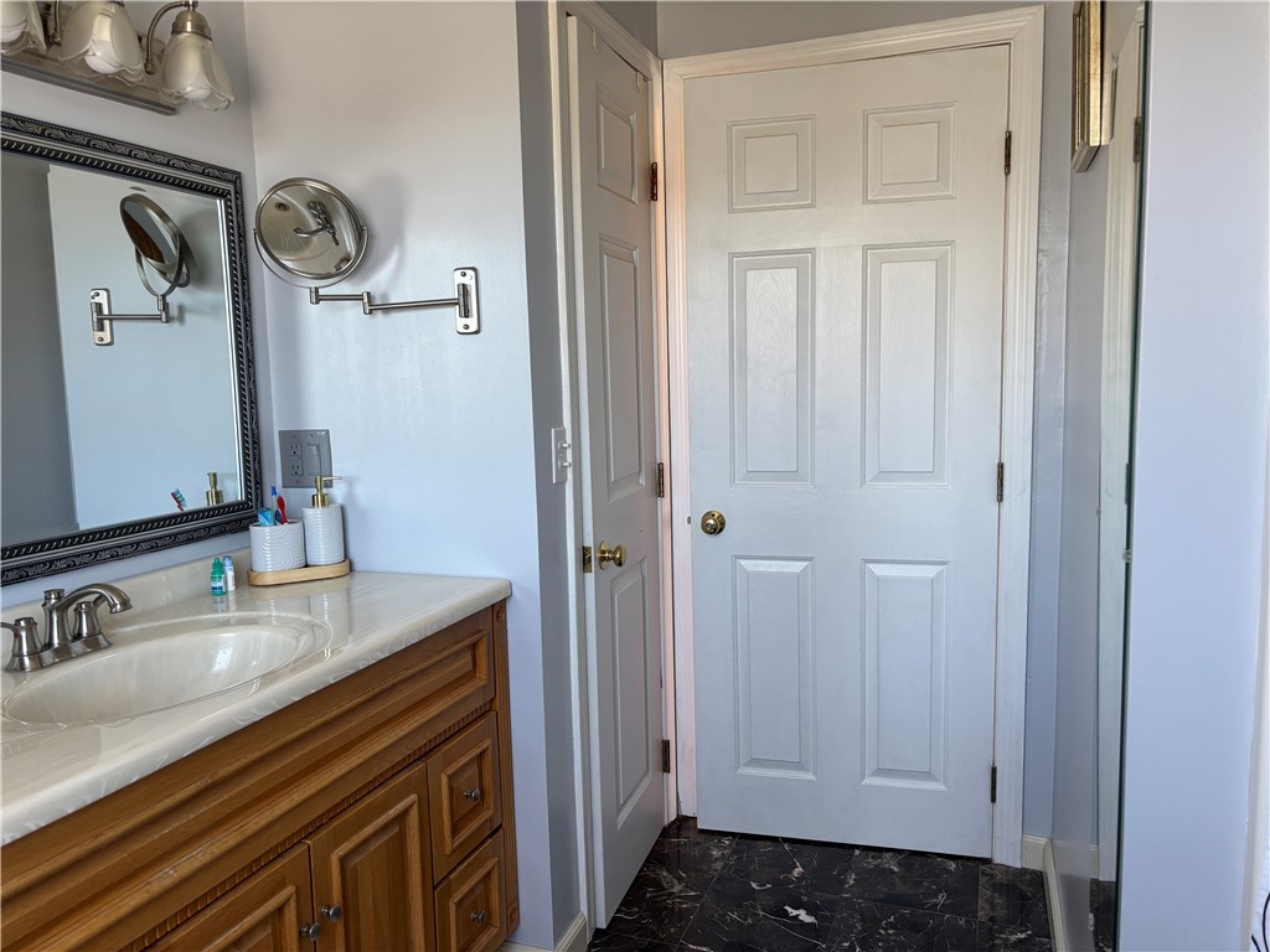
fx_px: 954
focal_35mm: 26
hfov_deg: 67.3
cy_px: 476
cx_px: 635
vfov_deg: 53.1
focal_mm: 5.96
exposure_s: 1/120
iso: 100
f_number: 1.6
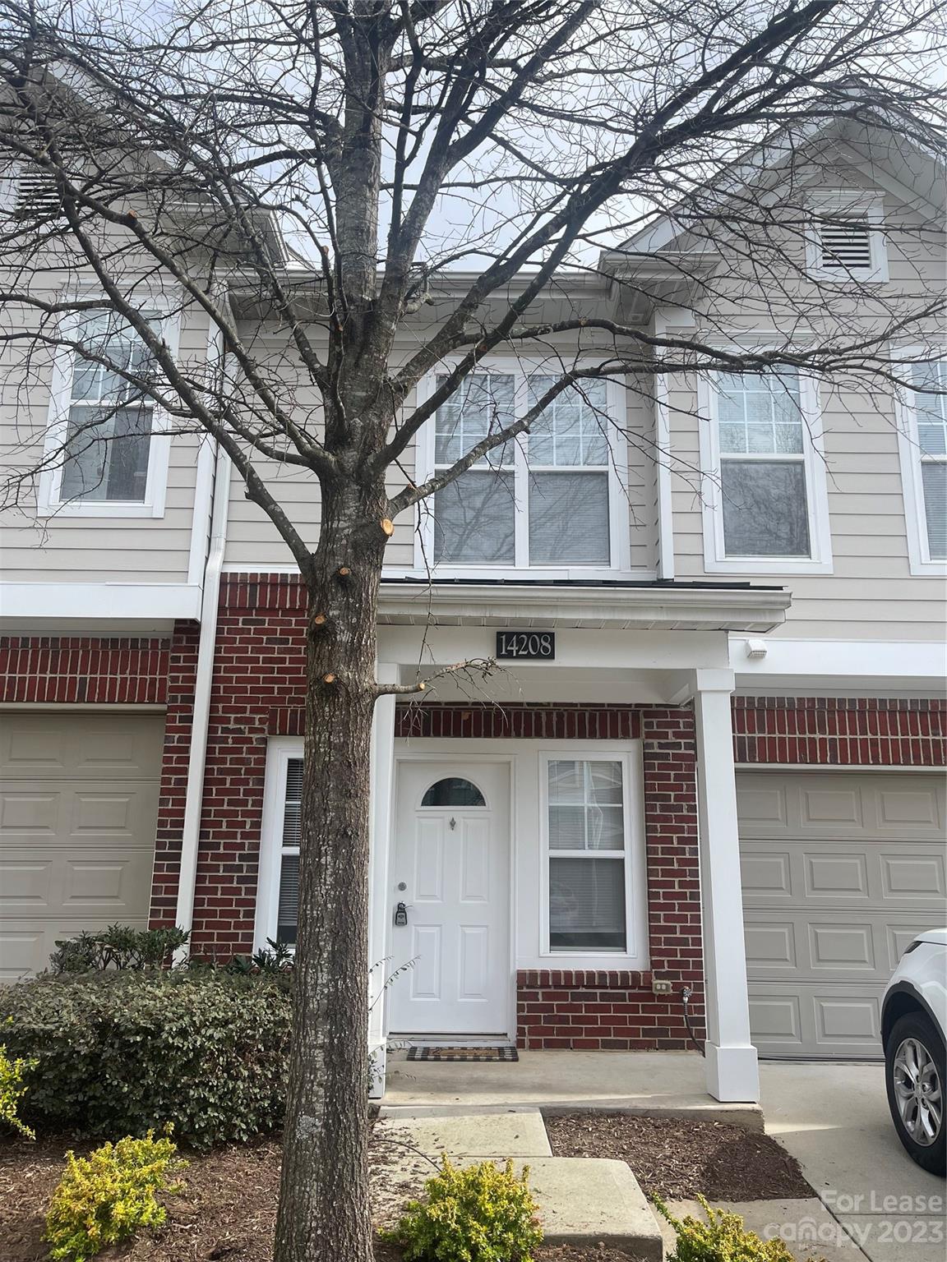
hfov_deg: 53.1
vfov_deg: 67.3
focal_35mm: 26
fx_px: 948
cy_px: 631
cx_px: 474
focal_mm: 5.1
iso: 32
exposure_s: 1/1767
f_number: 1.6
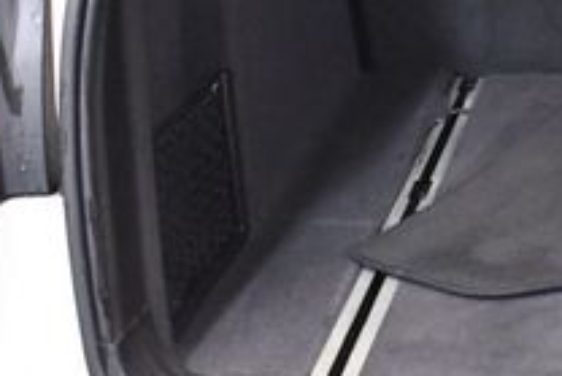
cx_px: 738
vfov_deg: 12.2
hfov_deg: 17.3
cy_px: 14
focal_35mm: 111
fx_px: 1734
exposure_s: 1/60
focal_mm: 18
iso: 4500
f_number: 3.5
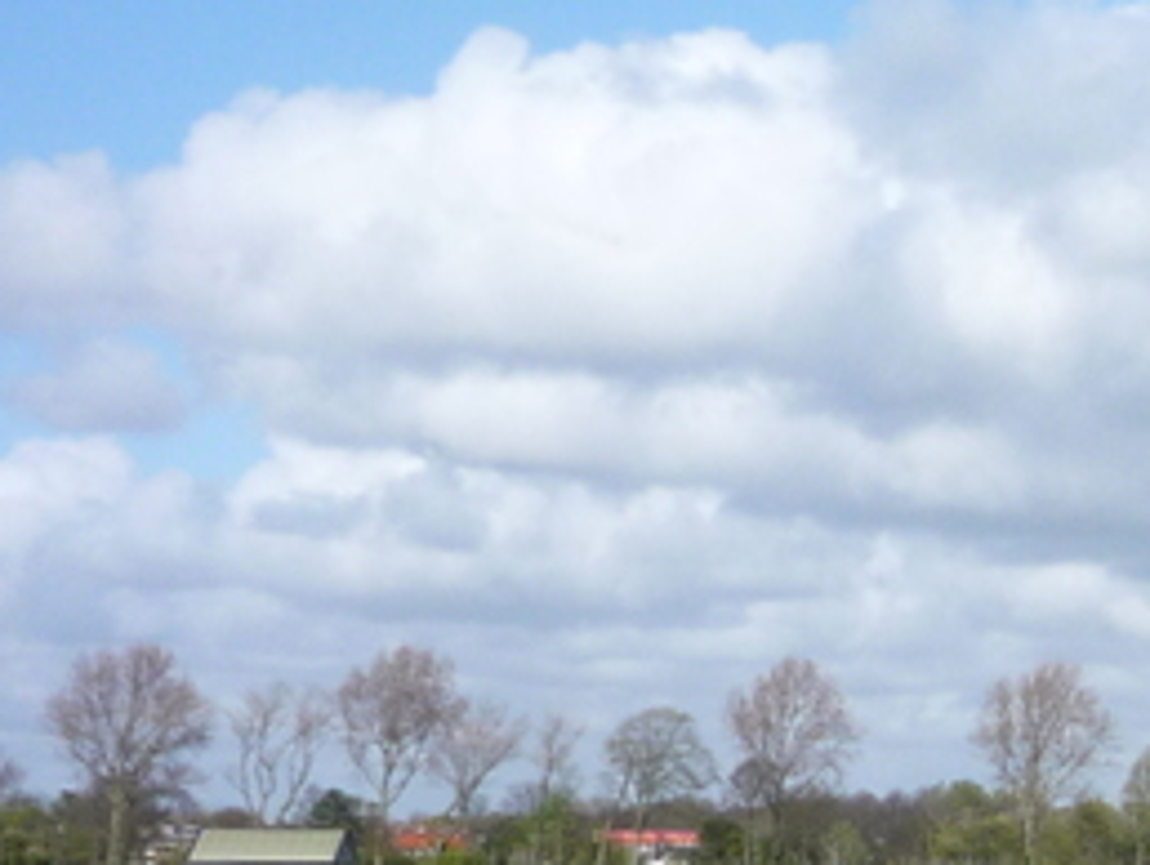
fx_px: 3957
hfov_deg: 14.8
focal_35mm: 119
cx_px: 1970
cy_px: 954
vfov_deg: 12.3
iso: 100
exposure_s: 1/400
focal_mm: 5.2
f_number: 5.6
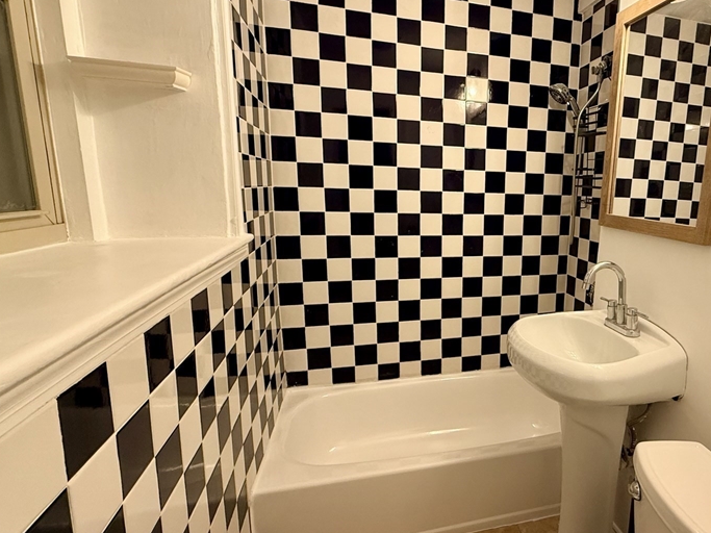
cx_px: 492
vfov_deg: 63.4
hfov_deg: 75.7
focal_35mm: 21
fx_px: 431
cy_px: 263
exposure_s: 1/60
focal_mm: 2.22
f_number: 2.2
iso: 250
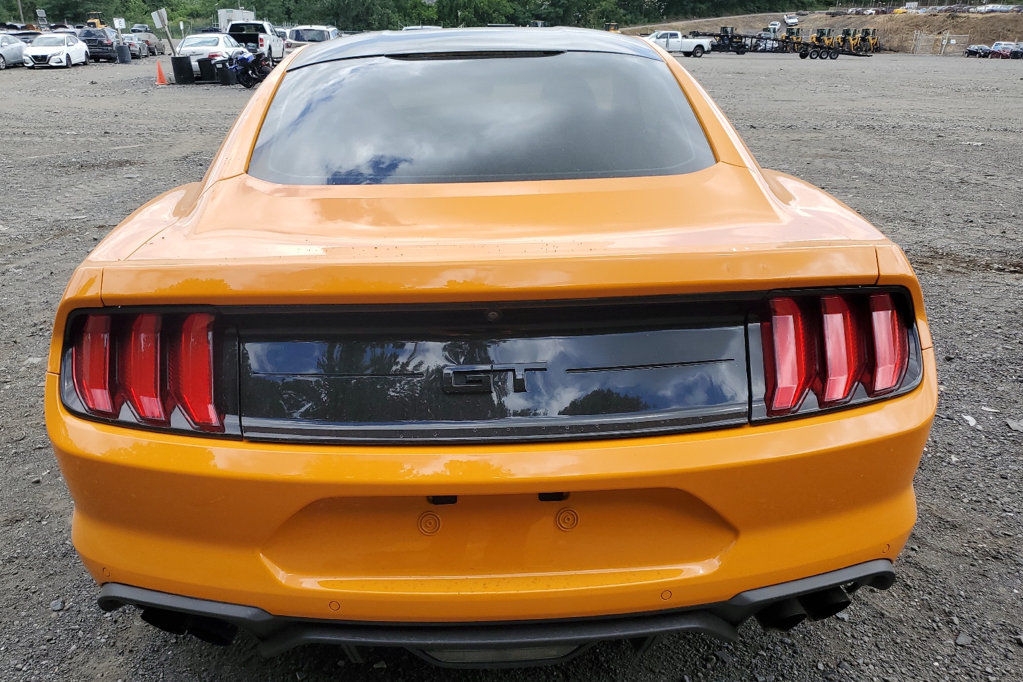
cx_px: 499
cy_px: 391
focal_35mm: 28
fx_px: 796
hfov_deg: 65.5
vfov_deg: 46.3
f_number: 1.5
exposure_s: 1/1250
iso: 50
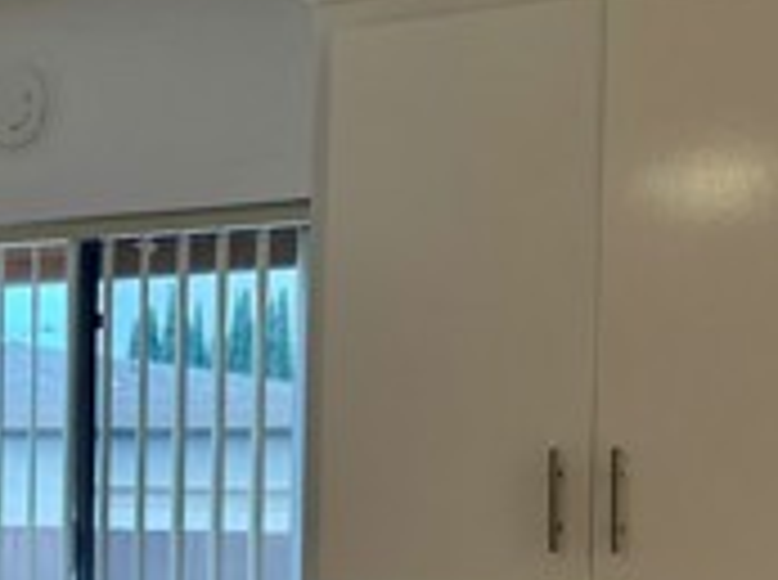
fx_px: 1996
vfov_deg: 16.1
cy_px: 620
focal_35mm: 89
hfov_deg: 21.5
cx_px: 67
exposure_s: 1/135
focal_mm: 6.76
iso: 100
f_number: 1.78
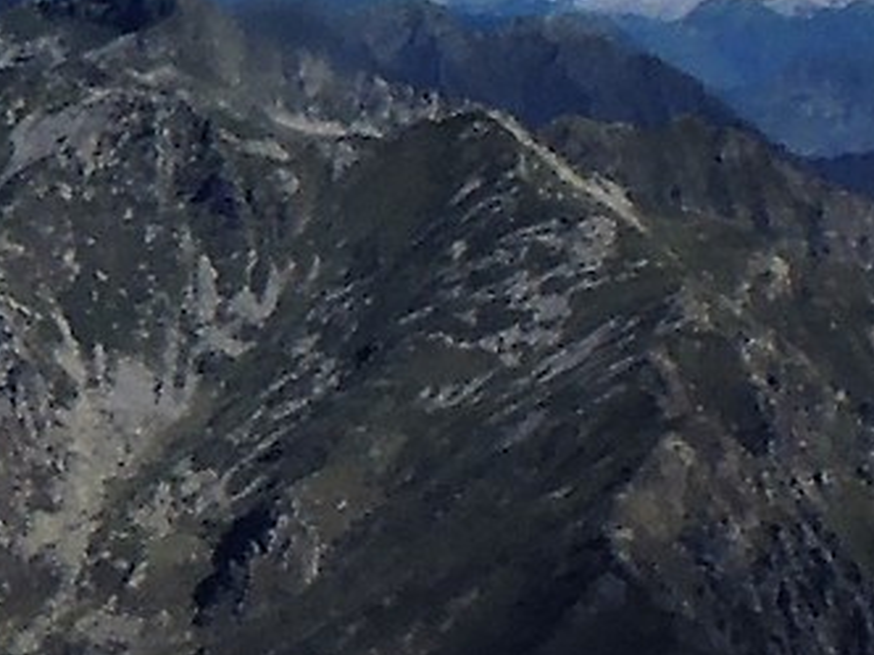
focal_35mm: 253
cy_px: 616
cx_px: -1719
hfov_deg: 7.0
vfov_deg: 5.9
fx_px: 6388
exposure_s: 1/320
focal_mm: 6.2
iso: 100
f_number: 8.1
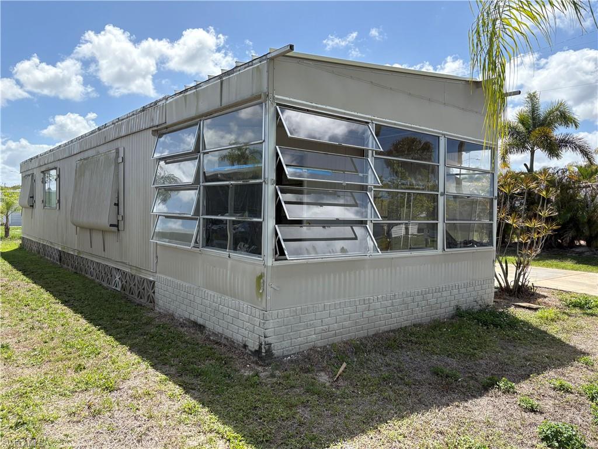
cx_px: 299
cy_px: 224
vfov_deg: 53.1
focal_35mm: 26
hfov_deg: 67.3
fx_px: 449
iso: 64
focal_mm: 5.96
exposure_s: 1/2985
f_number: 1.6
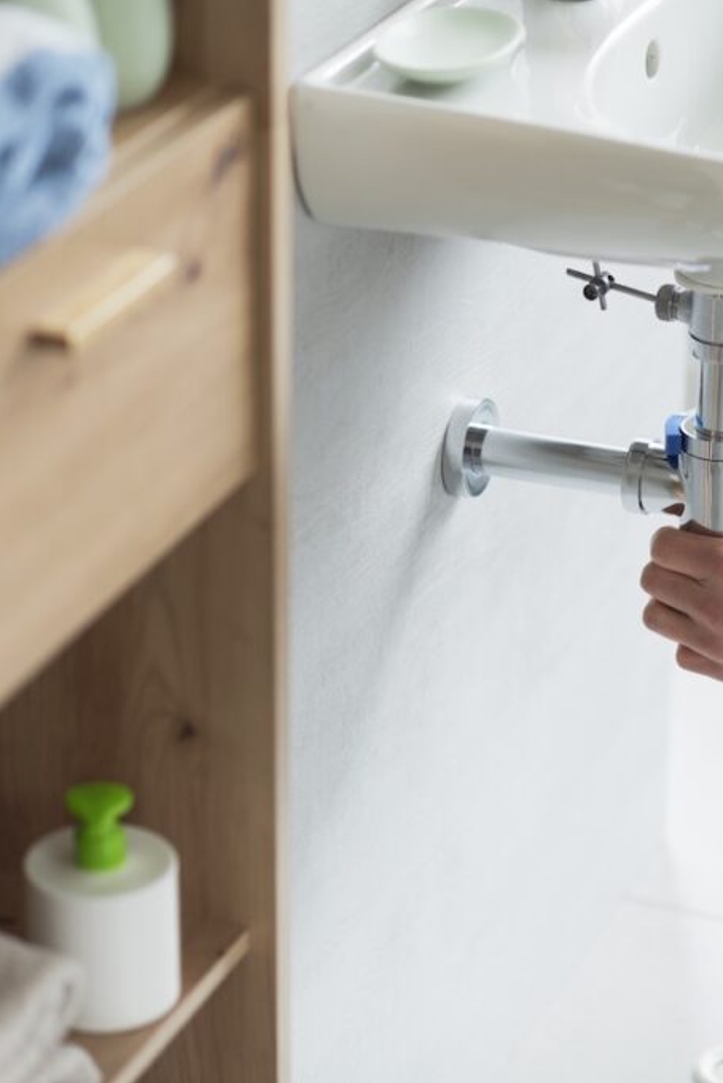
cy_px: 540
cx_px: 814
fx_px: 3852
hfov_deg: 10.6
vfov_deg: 16.0
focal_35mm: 128
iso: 250
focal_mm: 85
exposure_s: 1/40
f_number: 2.2
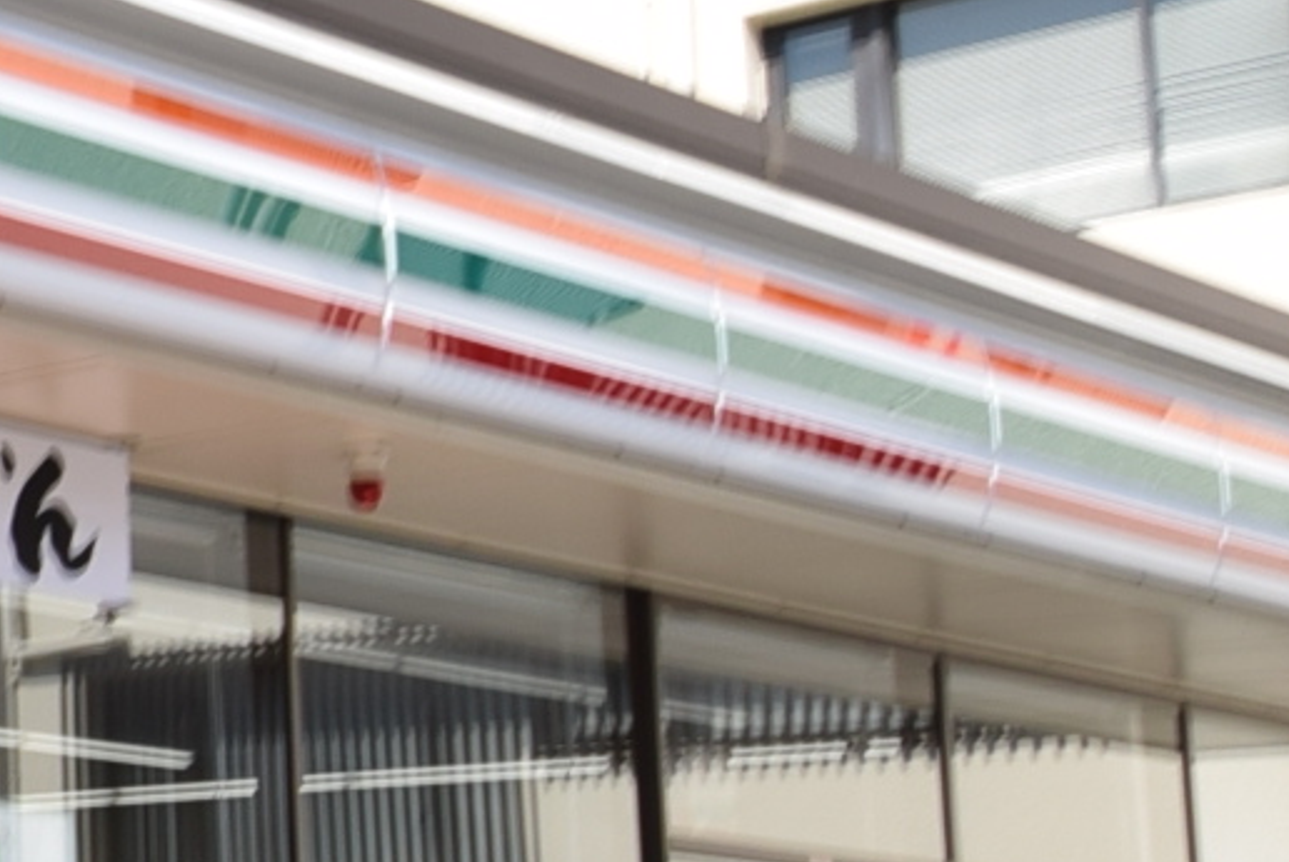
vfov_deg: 15.7
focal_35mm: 87
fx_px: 3118
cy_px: 635
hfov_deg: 17.2
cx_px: -1277
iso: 100
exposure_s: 1/160
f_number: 6.3
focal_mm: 10
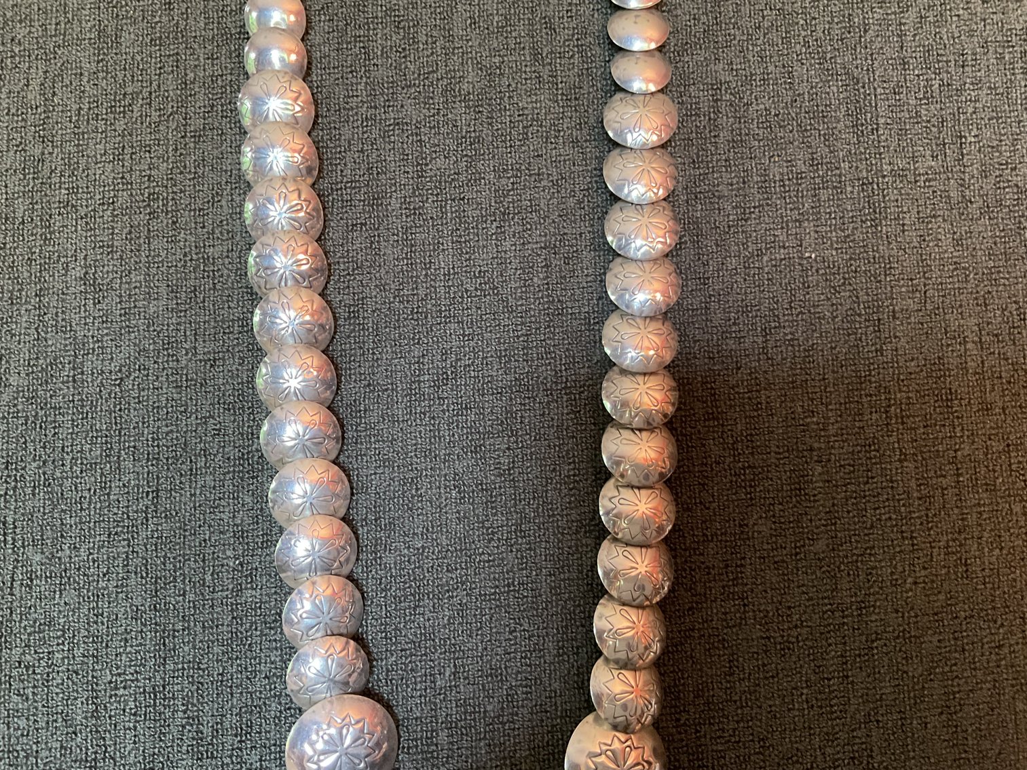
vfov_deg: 48.2
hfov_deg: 61.7
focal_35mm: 29
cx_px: 514
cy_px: 385
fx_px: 860
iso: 320
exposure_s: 1/30
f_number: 1.8
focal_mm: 3
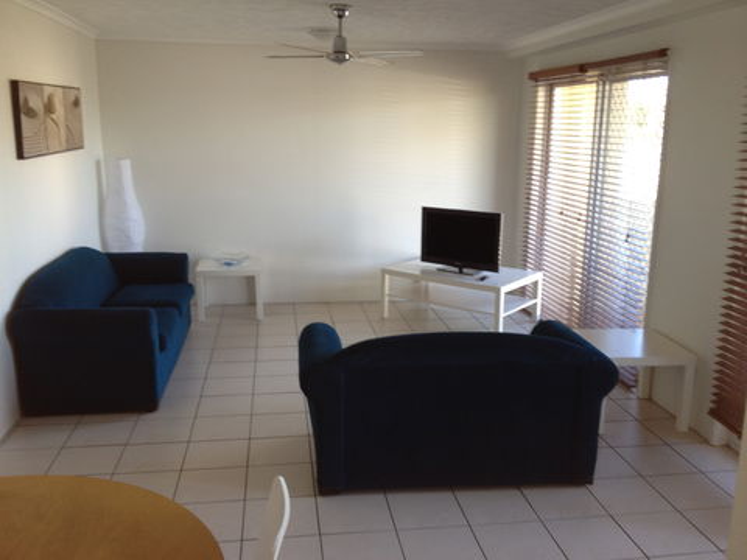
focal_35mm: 35
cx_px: 374
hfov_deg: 52.6
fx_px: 755
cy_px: 280
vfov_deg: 40.7
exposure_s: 1/24
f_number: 2.4
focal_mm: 4.28
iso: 80
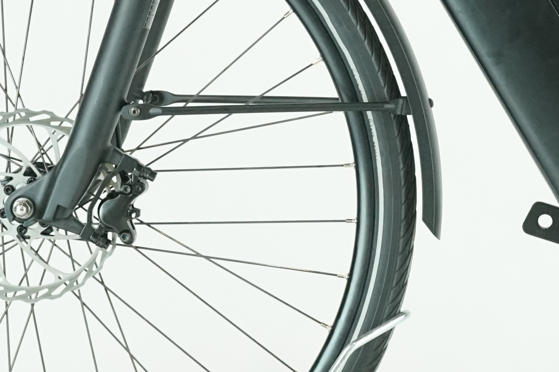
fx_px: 3462
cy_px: -57
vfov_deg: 6.1
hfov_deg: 9.1
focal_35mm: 223
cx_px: 615
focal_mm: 62
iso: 3200
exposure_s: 1/200
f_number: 7.1
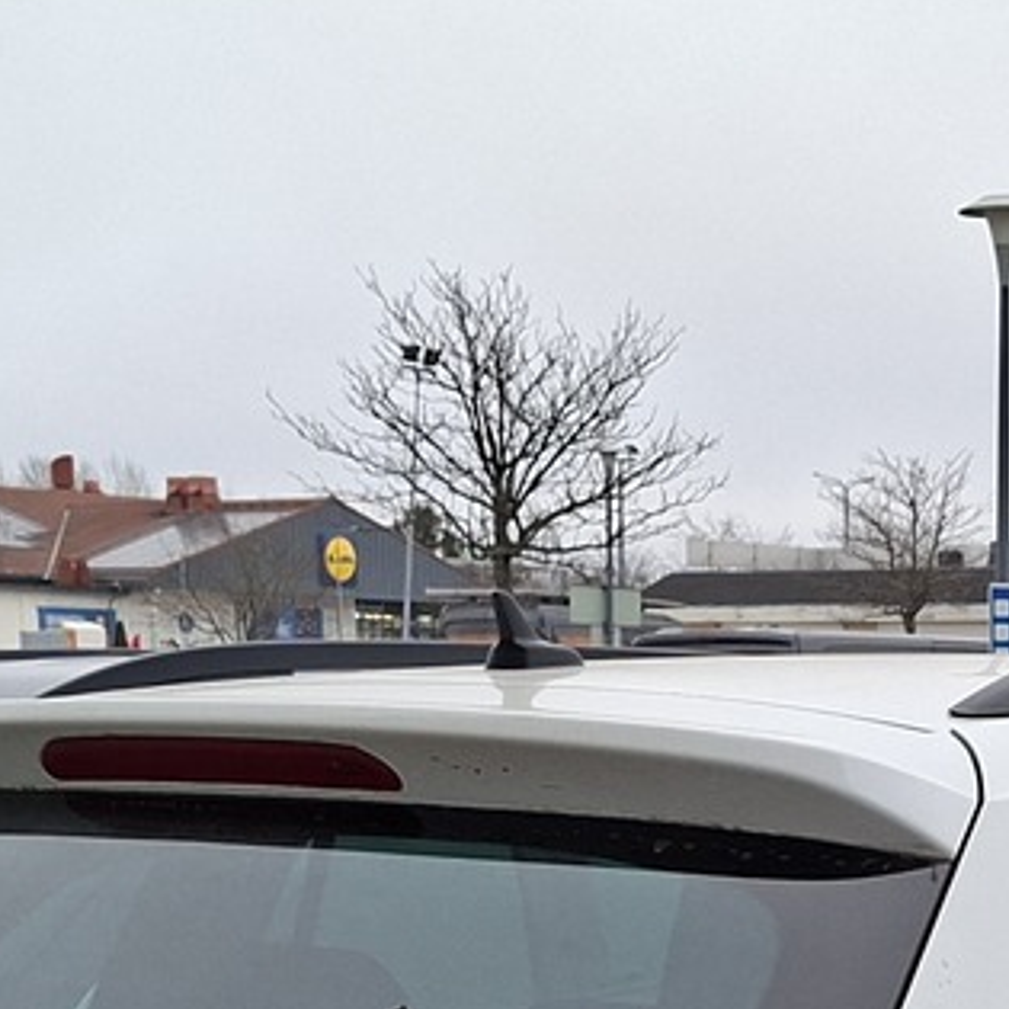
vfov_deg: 17.0
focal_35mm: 93
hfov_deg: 18.4
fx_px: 3067
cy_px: 1480
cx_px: 887
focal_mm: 5.54
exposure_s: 1/348
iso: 50
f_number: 1.8
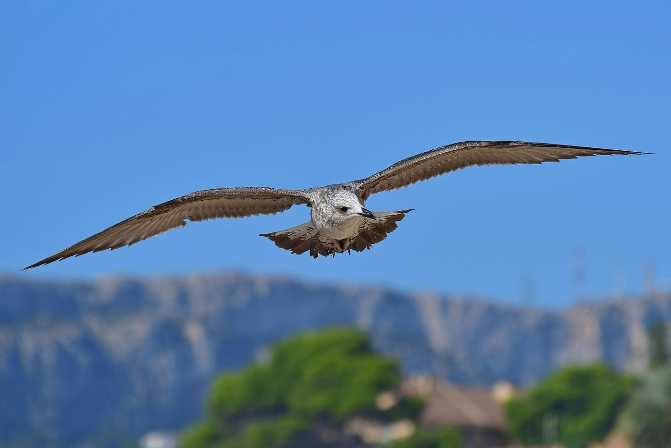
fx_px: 5591
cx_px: 336
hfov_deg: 6.9
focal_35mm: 300
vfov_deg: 4.6
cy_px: 224
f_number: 5.3
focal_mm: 200
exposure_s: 1/1250
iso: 100
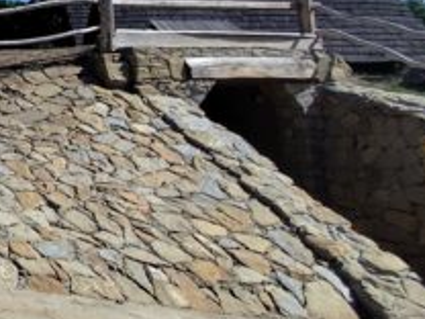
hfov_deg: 23.6
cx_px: -264
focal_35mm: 59
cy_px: 30
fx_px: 724
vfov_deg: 24.1
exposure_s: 1/1442
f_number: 2.2
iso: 50
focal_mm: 1.65
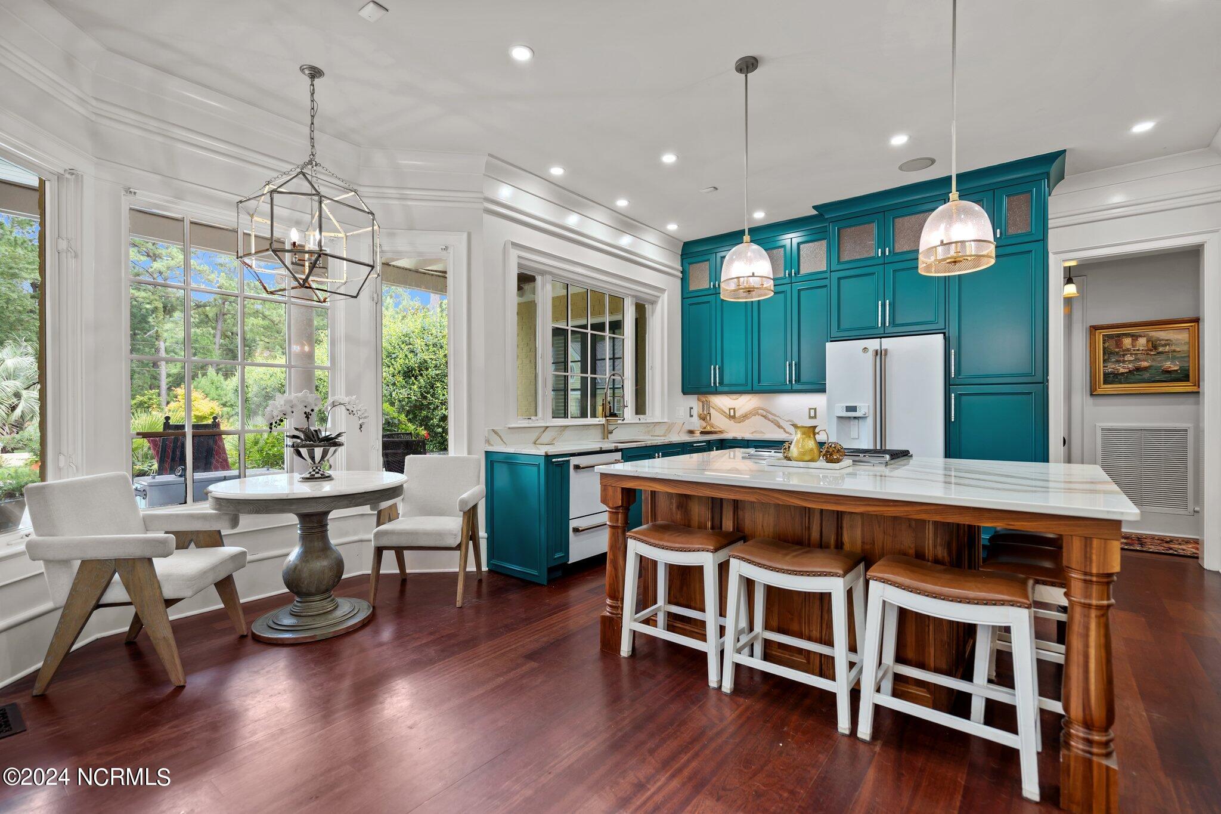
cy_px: 407
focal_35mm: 16
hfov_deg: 96.7
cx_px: 610
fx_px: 543
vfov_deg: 73.7
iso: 400
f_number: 4
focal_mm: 16
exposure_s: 1/10
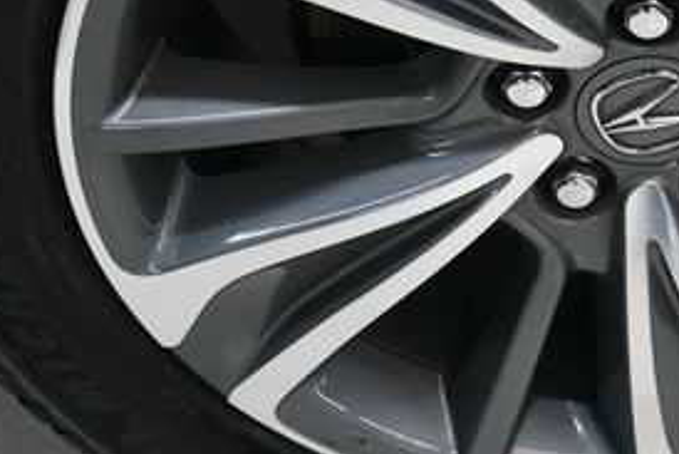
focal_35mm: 133
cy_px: 89
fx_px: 2510
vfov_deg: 10.3
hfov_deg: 15.2
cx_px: 657
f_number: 4.2
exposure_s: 1/125
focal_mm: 38
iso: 1800
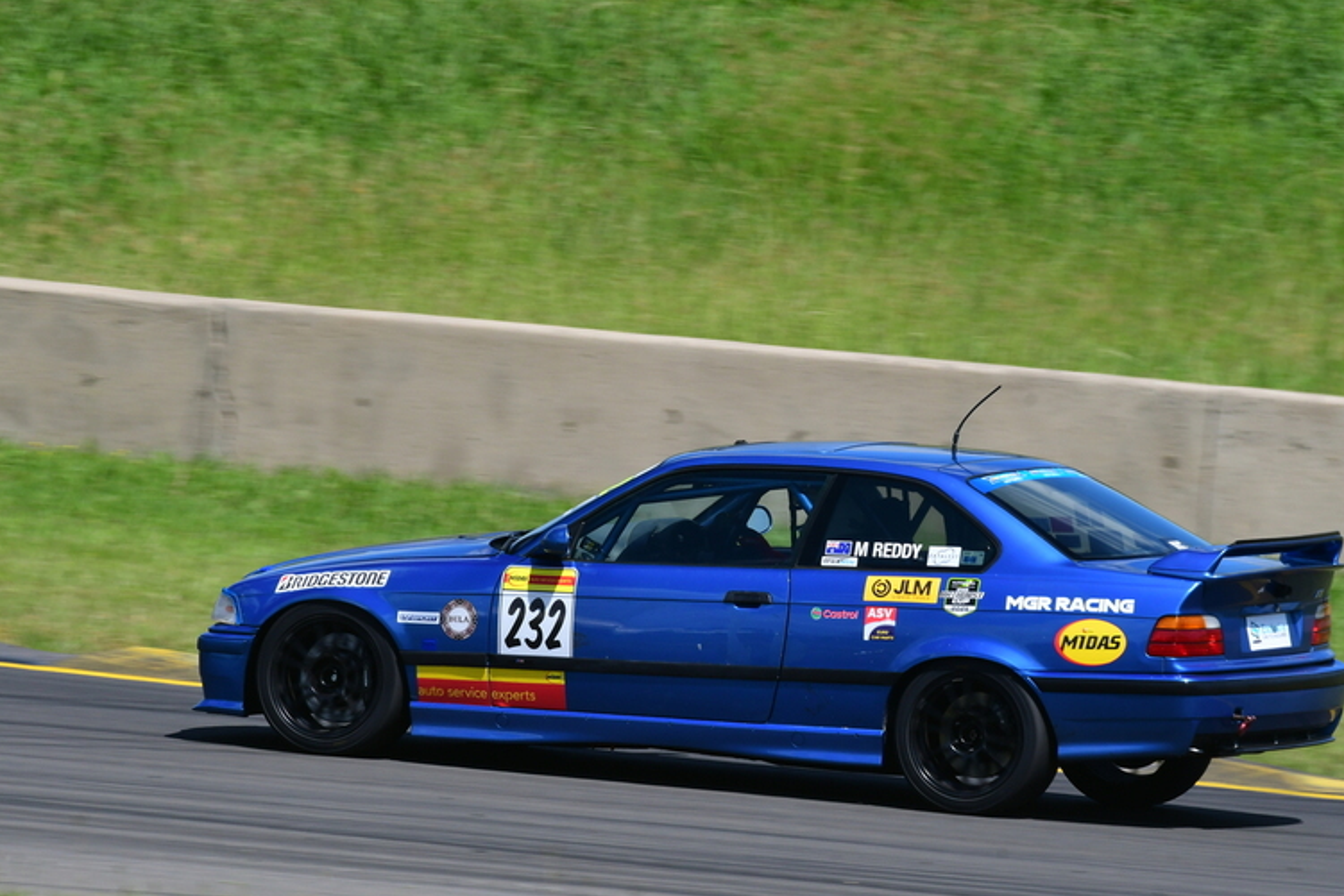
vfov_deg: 2.4
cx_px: 659
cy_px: 427
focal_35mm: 575
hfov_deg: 3.6
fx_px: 21469
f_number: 13
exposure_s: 1/500
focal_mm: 360
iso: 400
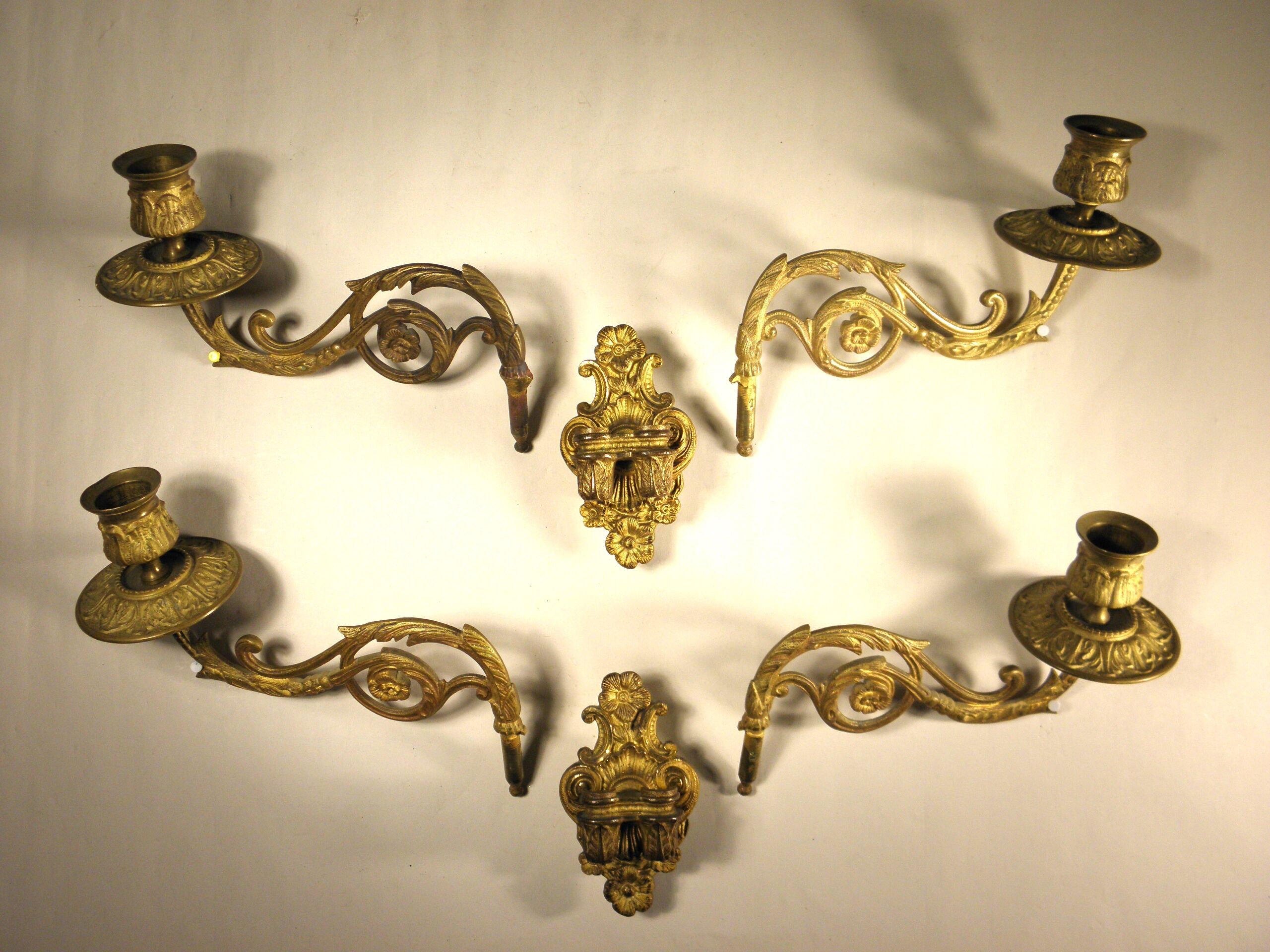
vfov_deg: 42.9
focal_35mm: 33
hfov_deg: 55.4
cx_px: 635
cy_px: 476
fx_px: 1211
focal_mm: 5.9
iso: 100
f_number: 3.6
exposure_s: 1/125
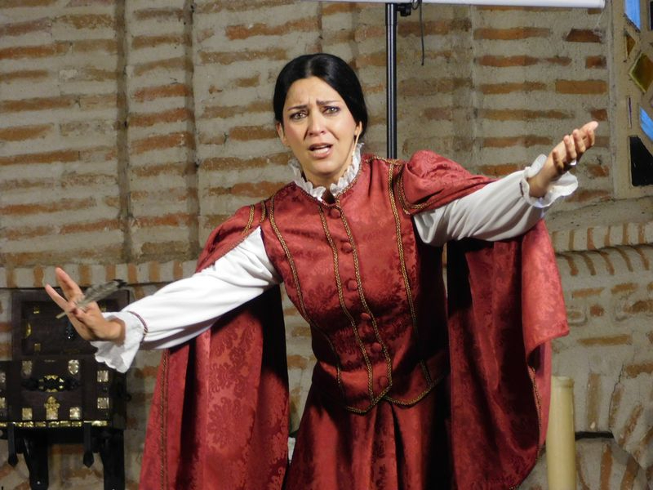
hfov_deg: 6.7
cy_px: 245
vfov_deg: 5.1
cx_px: 326
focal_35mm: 294
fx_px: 5546
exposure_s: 1/60
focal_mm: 52.2
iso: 450
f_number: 5.7
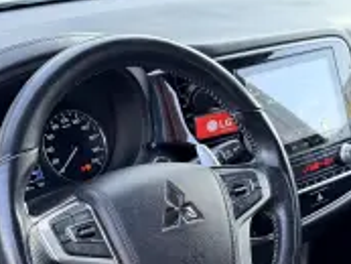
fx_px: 507
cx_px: 181
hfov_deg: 38.2
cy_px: 246
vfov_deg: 27.9
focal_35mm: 50
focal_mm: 6.76
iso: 200
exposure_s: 1/167
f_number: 1.78
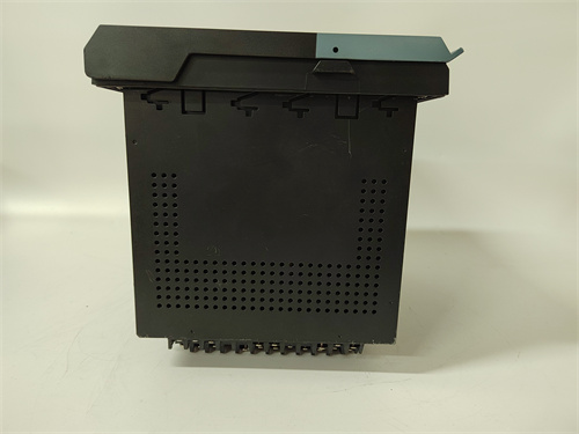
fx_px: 385
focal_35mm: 23
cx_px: 290
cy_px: 217
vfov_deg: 58.9
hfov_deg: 73.9
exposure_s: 1/60
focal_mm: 5.52
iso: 1653
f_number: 1.9
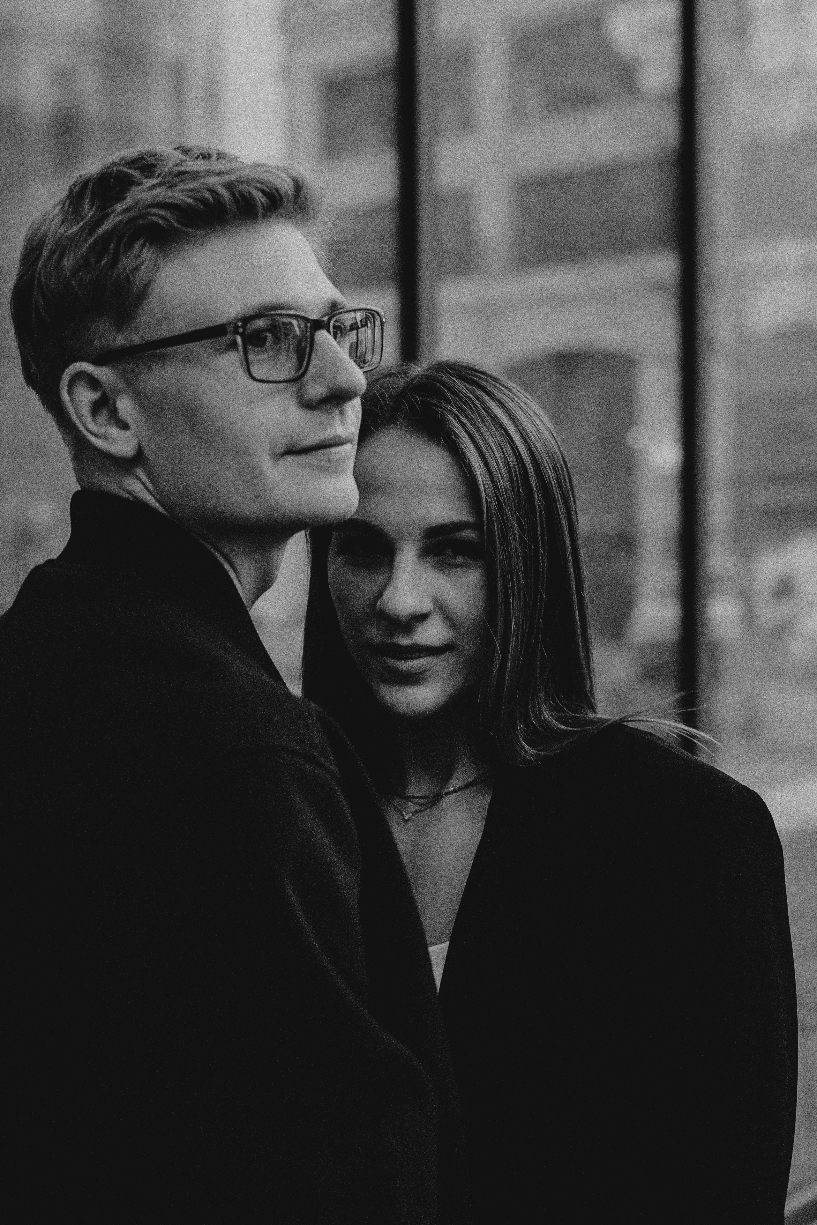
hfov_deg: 27.0
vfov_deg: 39.6
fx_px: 1702
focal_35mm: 50
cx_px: 408
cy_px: 612
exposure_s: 1/40
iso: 100
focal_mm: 50
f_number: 3.2
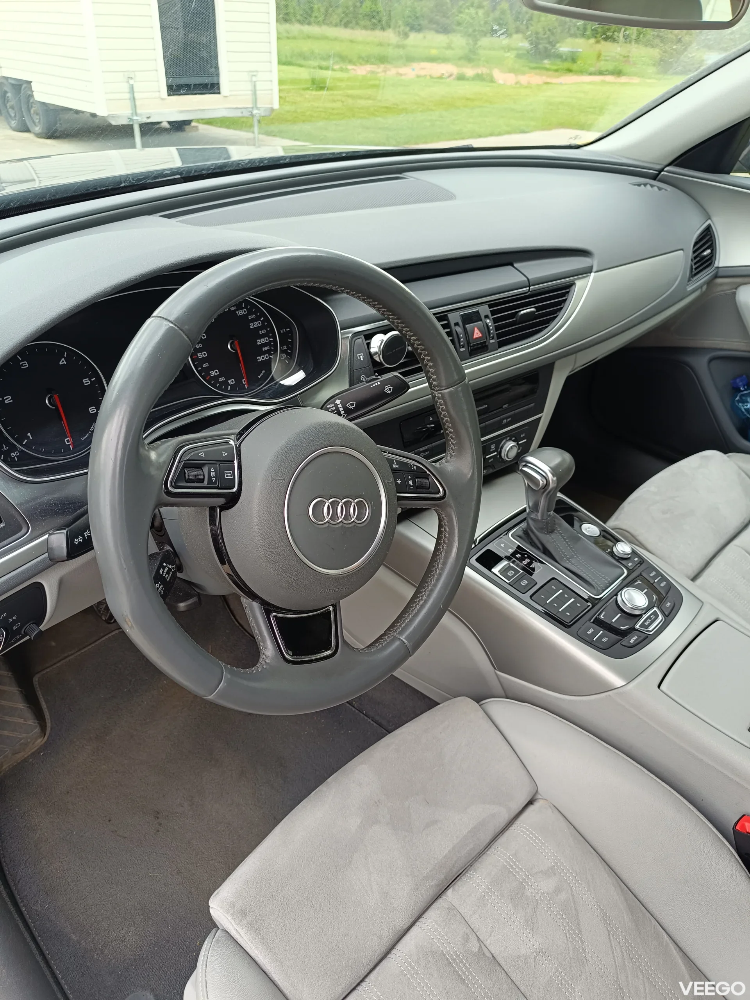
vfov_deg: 71.6
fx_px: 693
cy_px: 500
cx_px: 375
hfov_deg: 56.8
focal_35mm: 24
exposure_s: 1/102
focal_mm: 5.59
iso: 59
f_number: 1.88
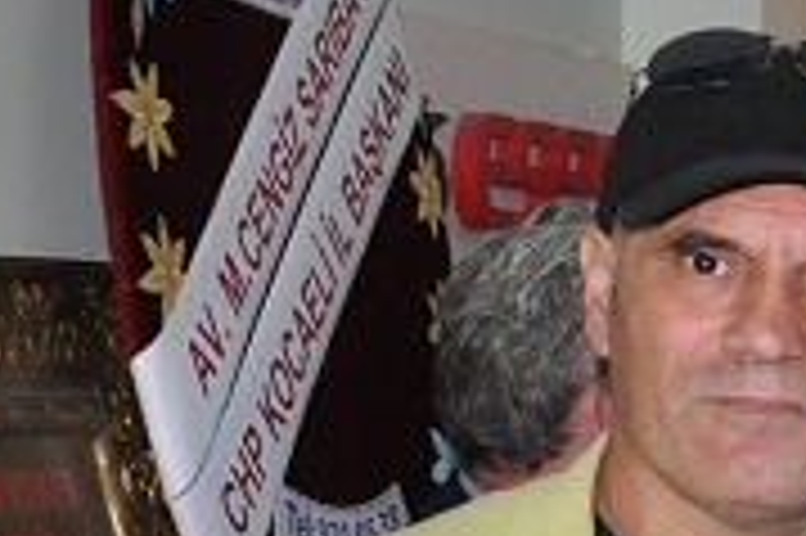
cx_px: 1972
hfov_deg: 11.2
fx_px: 3378
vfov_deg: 8.8
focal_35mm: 151
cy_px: 910
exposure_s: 1/60
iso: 1000
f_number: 4.5
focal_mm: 18
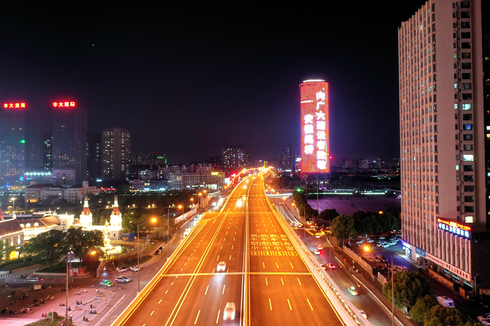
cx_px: 245
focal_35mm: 28
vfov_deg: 46.4
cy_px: 163
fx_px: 381
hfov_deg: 65.5
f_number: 2.8
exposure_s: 1/8
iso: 800
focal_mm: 10.26
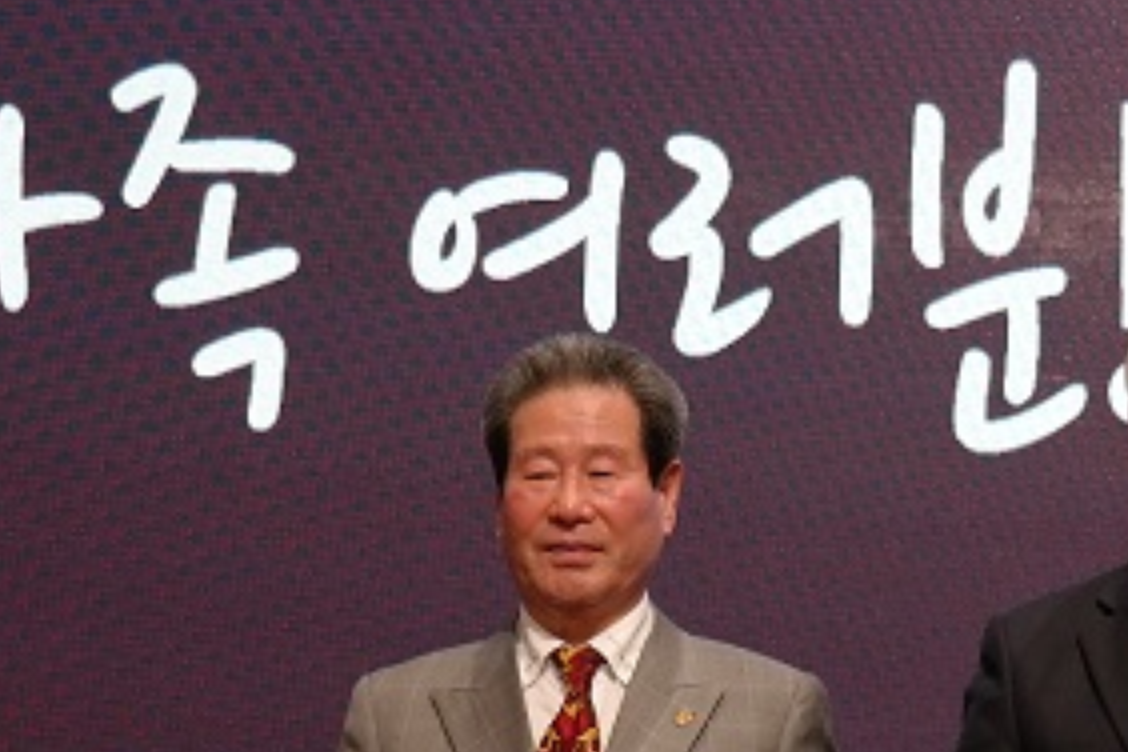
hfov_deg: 14.3
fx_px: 4480
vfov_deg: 9.4
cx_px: 700
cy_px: 1040
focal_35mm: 143
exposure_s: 1/50
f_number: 4.5
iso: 800
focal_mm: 30
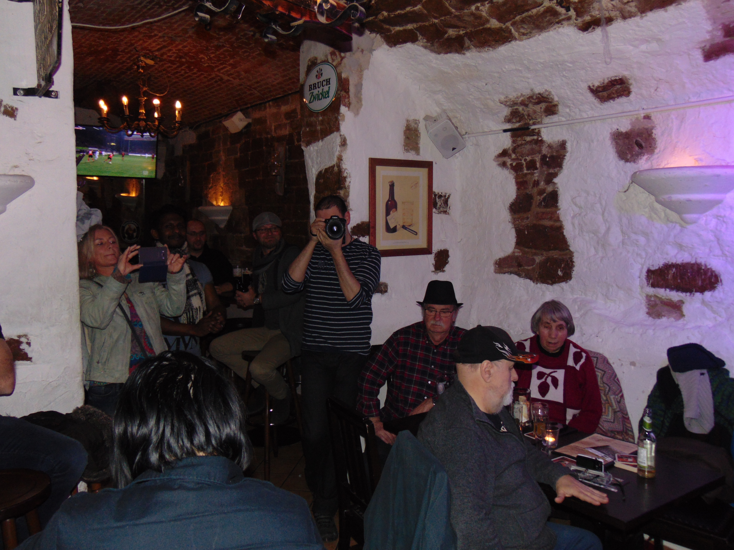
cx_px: 367
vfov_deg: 46.8
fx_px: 636
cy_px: 275
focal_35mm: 30
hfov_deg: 60.0
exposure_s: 1/40
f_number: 3.1
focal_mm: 5.4
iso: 200
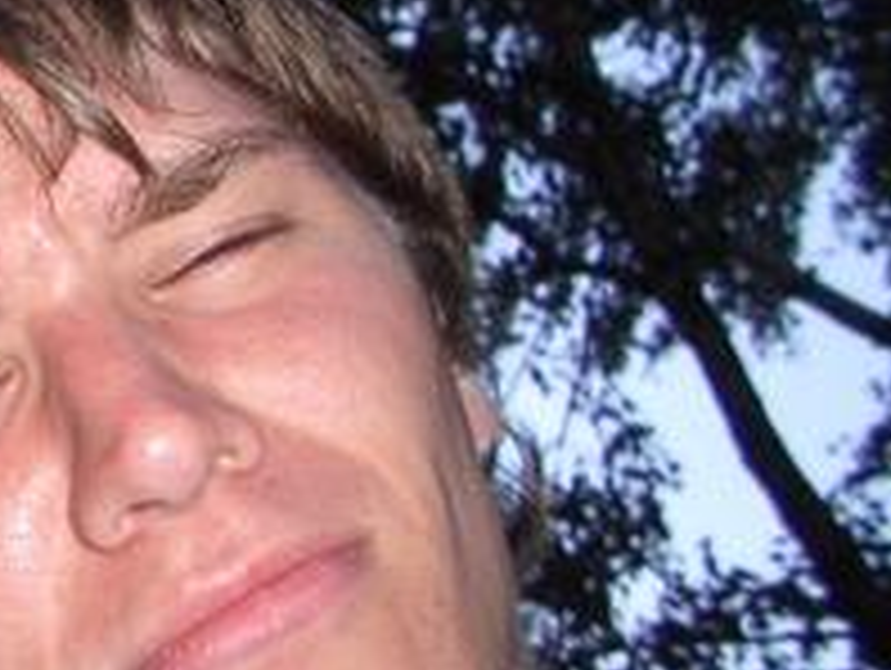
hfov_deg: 15.9
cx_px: -472
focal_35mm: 113
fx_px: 2912
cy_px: 175
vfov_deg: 13.1
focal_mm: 5.8
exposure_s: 1/40
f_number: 2.6
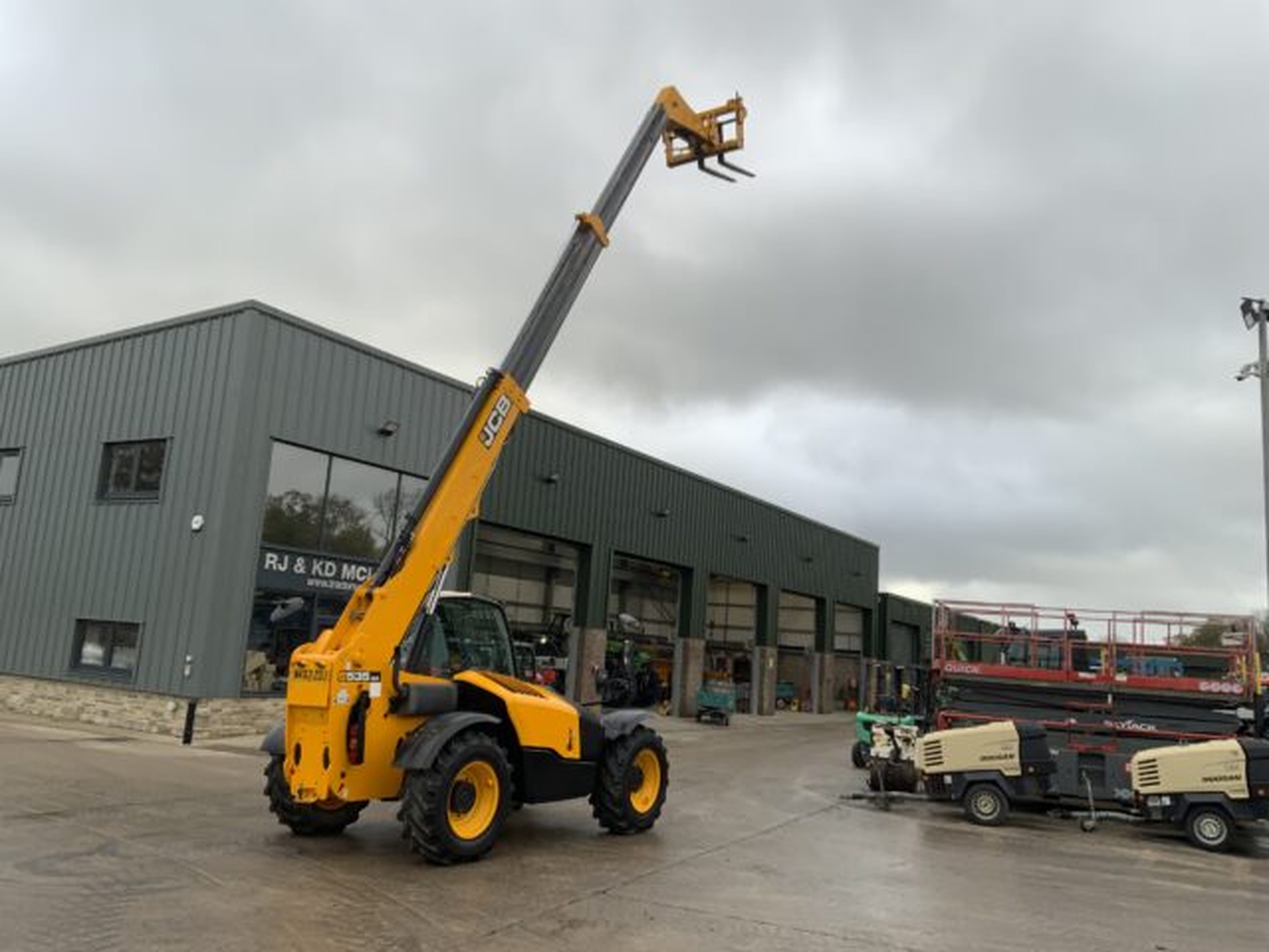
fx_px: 1063
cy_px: 476
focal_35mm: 29
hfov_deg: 61.7
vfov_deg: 48.2
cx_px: 634
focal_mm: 3
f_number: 1.8
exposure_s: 1/137
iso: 16
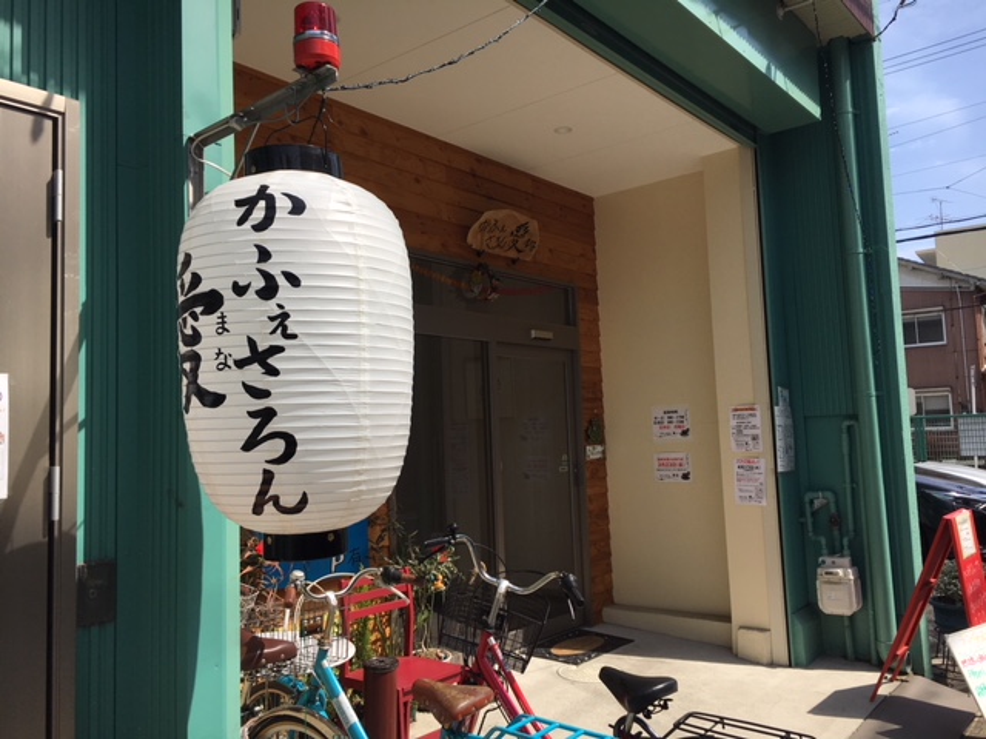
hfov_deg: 61.7
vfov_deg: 48.2
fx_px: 826
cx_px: 493
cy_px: 370
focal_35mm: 29
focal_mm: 4.15
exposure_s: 1/1748
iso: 25
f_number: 2.2
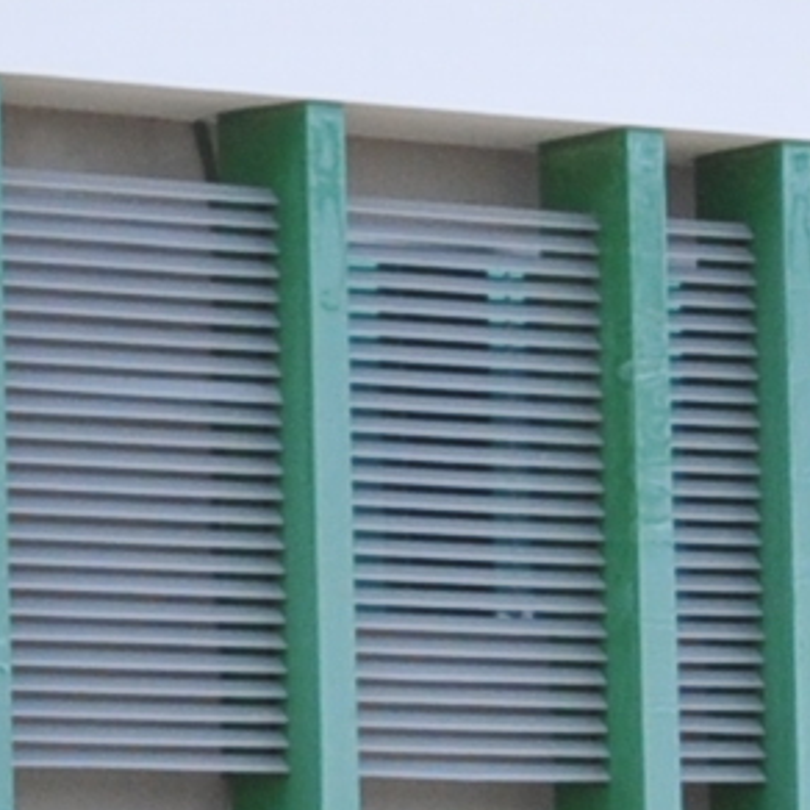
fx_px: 8895
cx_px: 1556
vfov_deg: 5.2
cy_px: 524
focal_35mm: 336
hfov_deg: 5.1
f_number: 9
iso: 400
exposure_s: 1/320
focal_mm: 24
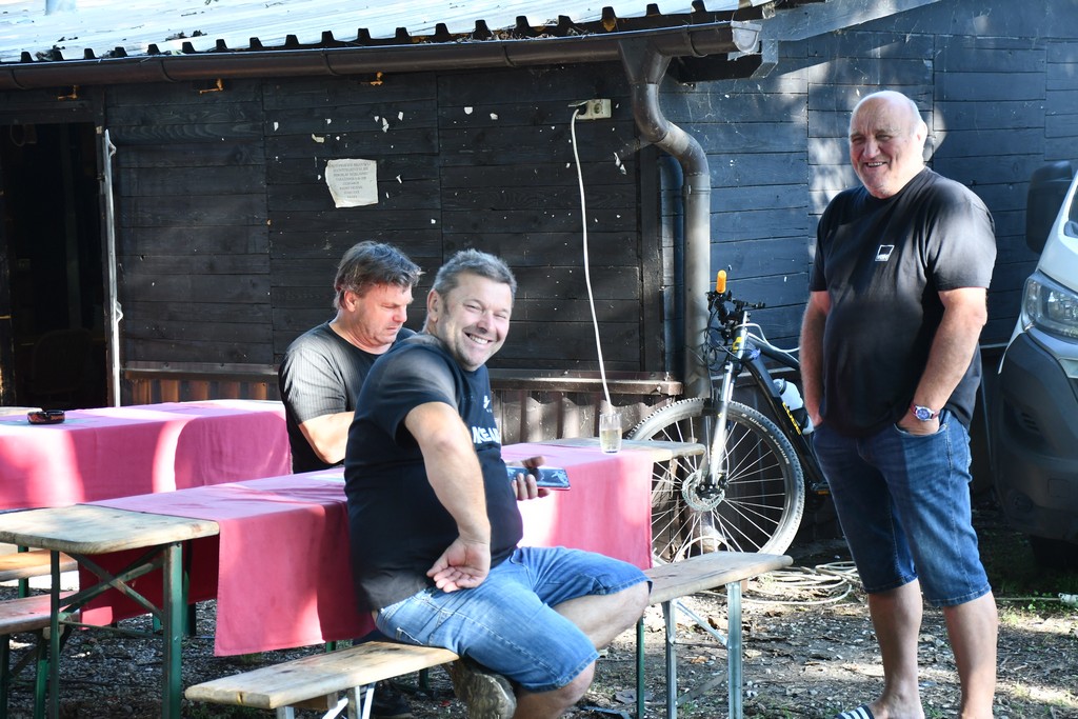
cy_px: 360
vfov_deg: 18.2
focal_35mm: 75
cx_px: 539
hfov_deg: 27.0
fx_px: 2246
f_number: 4.8
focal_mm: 50
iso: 800
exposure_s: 1/160
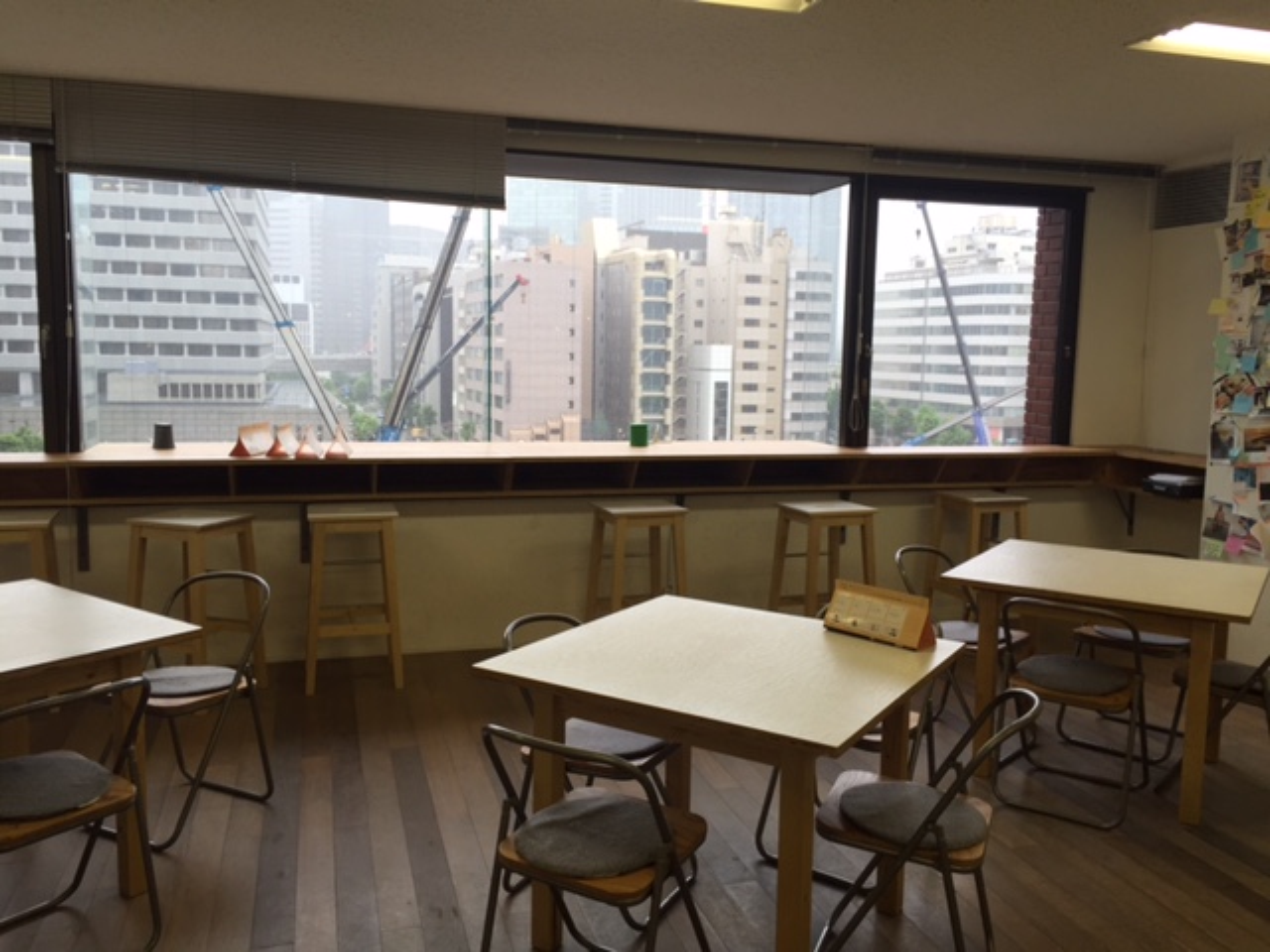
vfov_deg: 48.2
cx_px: 635
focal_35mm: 29
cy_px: 476
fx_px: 1064
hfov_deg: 61.7
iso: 32
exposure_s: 1/120
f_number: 2.2
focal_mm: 4.15
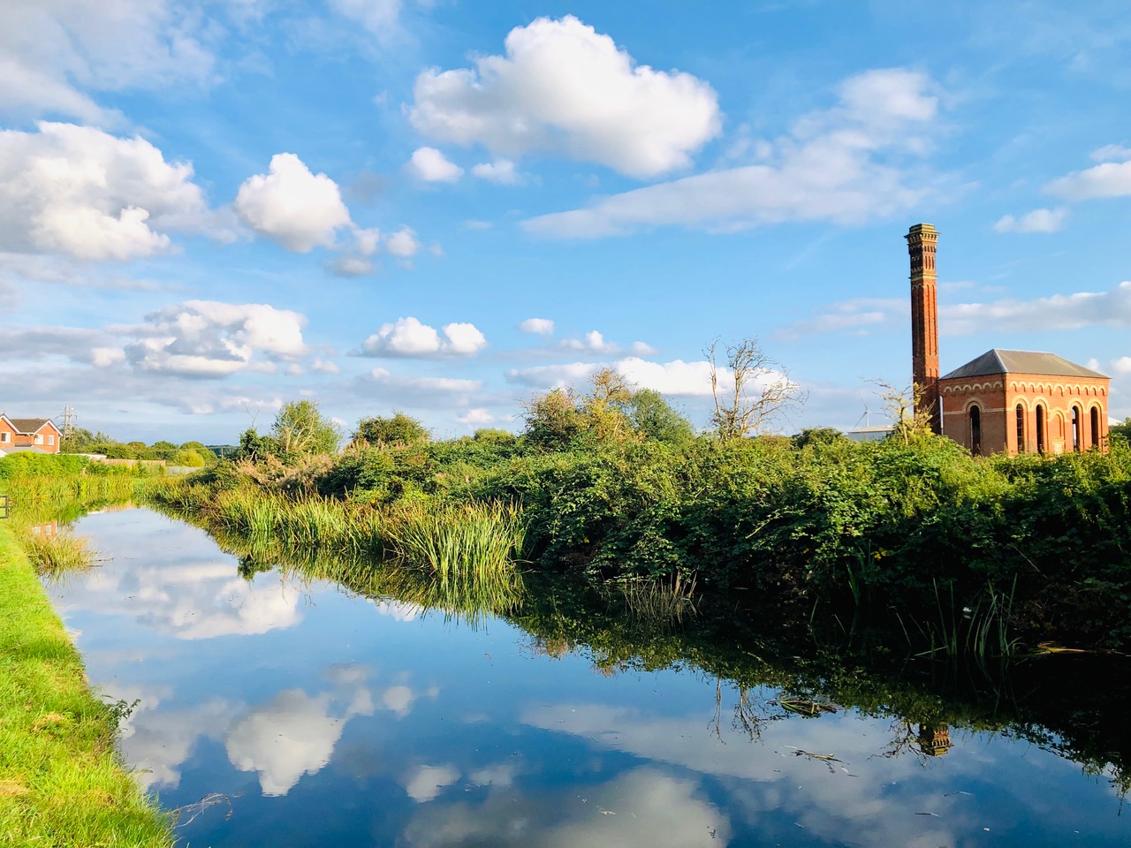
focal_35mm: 28
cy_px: 424
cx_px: 566
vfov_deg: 49.7
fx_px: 915
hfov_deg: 63.4
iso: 20
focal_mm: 3.99
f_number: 1.8
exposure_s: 1/1715
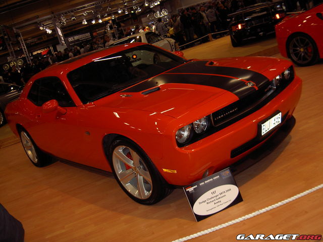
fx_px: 364
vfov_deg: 36.8
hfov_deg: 47.9
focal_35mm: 39
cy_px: 121
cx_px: 162
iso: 100
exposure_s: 1/60
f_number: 2.8
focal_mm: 8
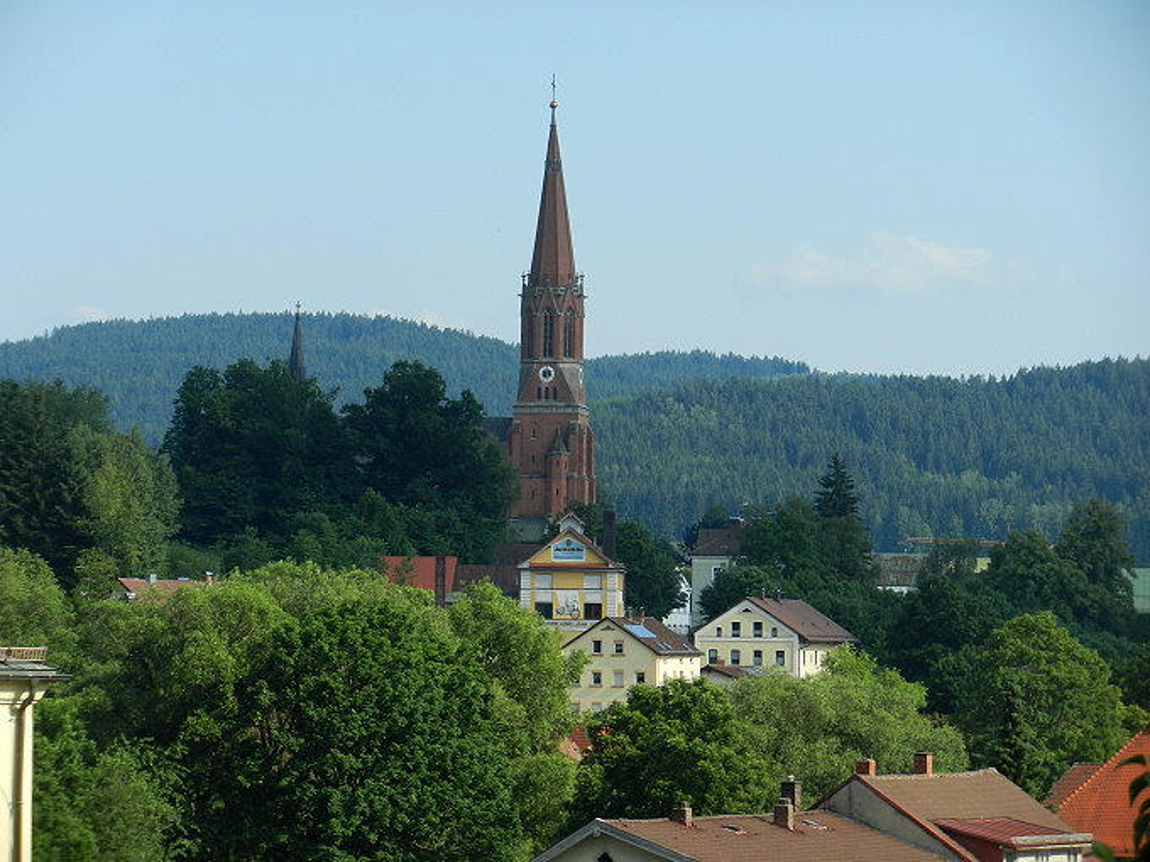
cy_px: 431
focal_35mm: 165
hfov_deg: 12.0
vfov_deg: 9.0
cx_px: 575
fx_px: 5482
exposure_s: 1/640
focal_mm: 29.7
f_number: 5.3
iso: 160
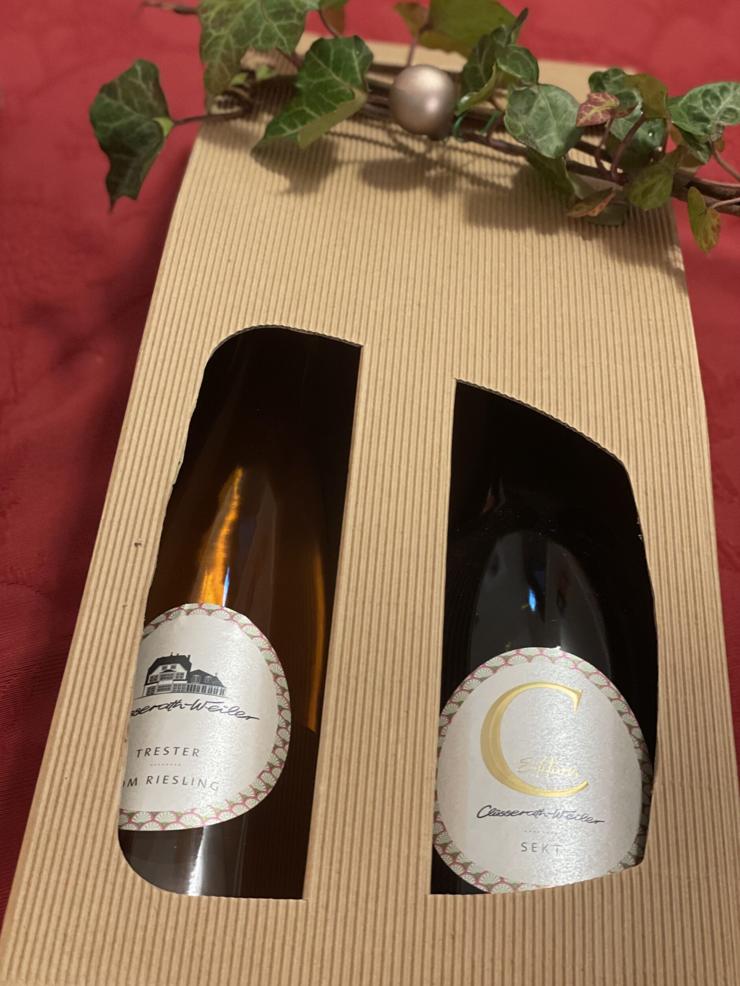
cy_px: 497
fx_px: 1511
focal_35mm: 53
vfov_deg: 36.2
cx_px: 365
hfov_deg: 27.5
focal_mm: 6
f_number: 2
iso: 320
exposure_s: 1/25
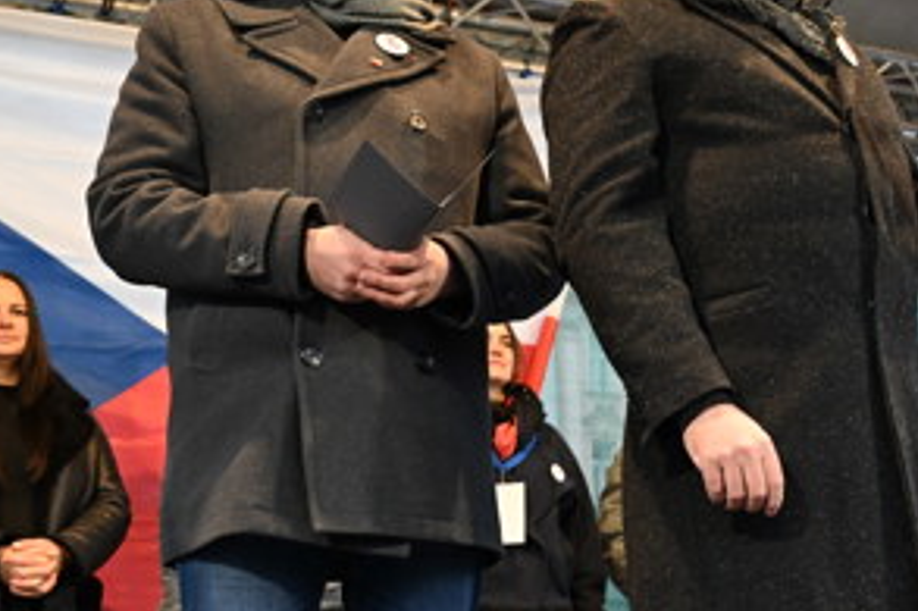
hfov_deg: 29.7
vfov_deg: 20.1
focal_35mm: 67
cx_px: 652
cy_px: 461
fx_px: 1712
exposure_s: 1/400
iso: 3200
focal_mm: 28.5
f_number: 4
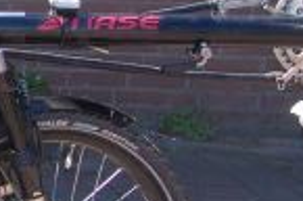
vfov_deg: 9.7
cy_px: 0
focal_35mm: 140
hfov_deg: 12.6
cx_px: -326
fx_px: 1176
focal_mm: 18
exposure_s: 1/160
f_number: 6.3
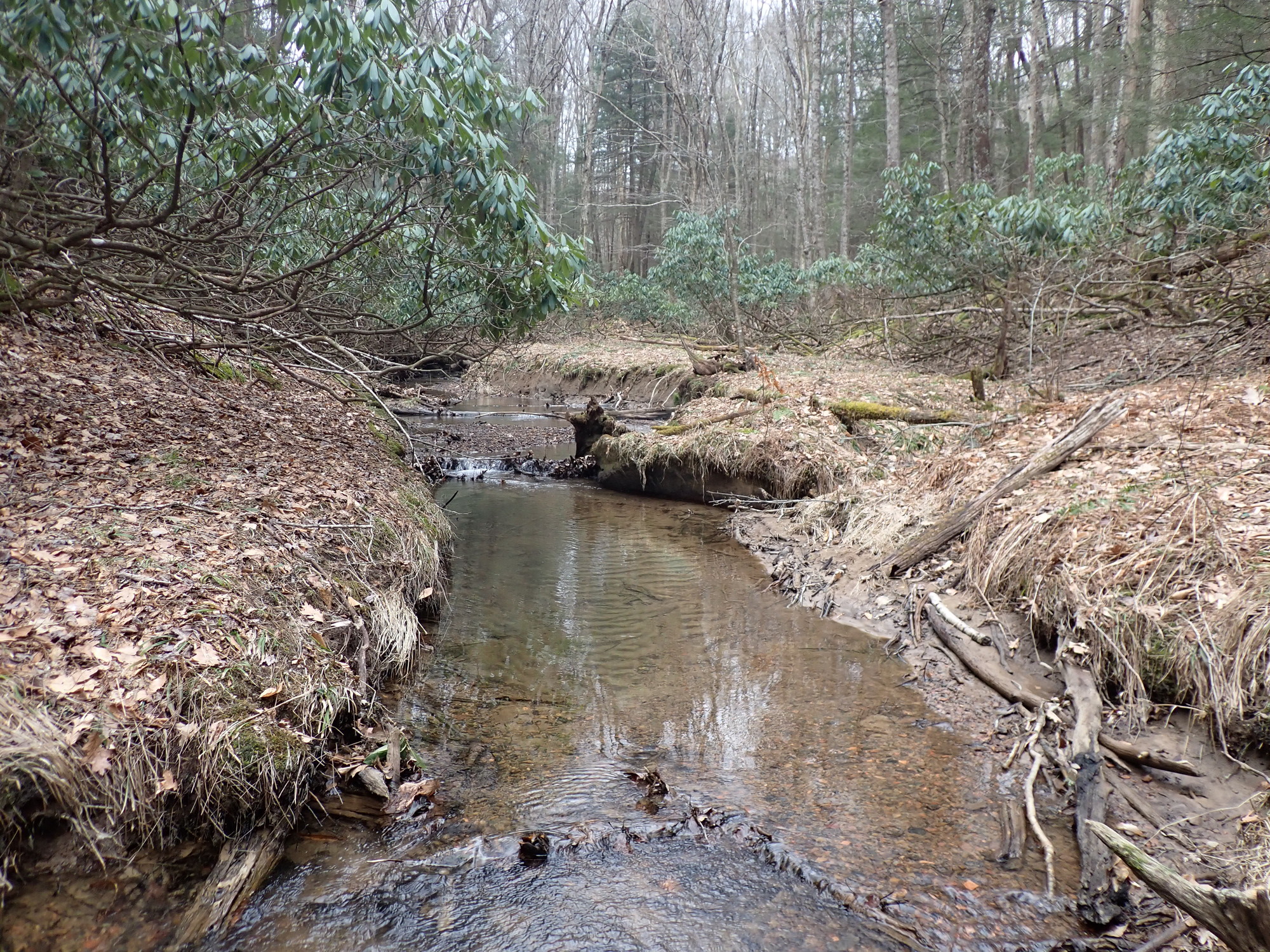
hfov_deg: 60.0
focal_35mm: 30
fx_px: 1101
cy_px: 476
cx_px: 635
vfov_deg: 46.8
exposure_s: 1/125
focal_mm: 5.4
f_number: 2.3
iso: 160
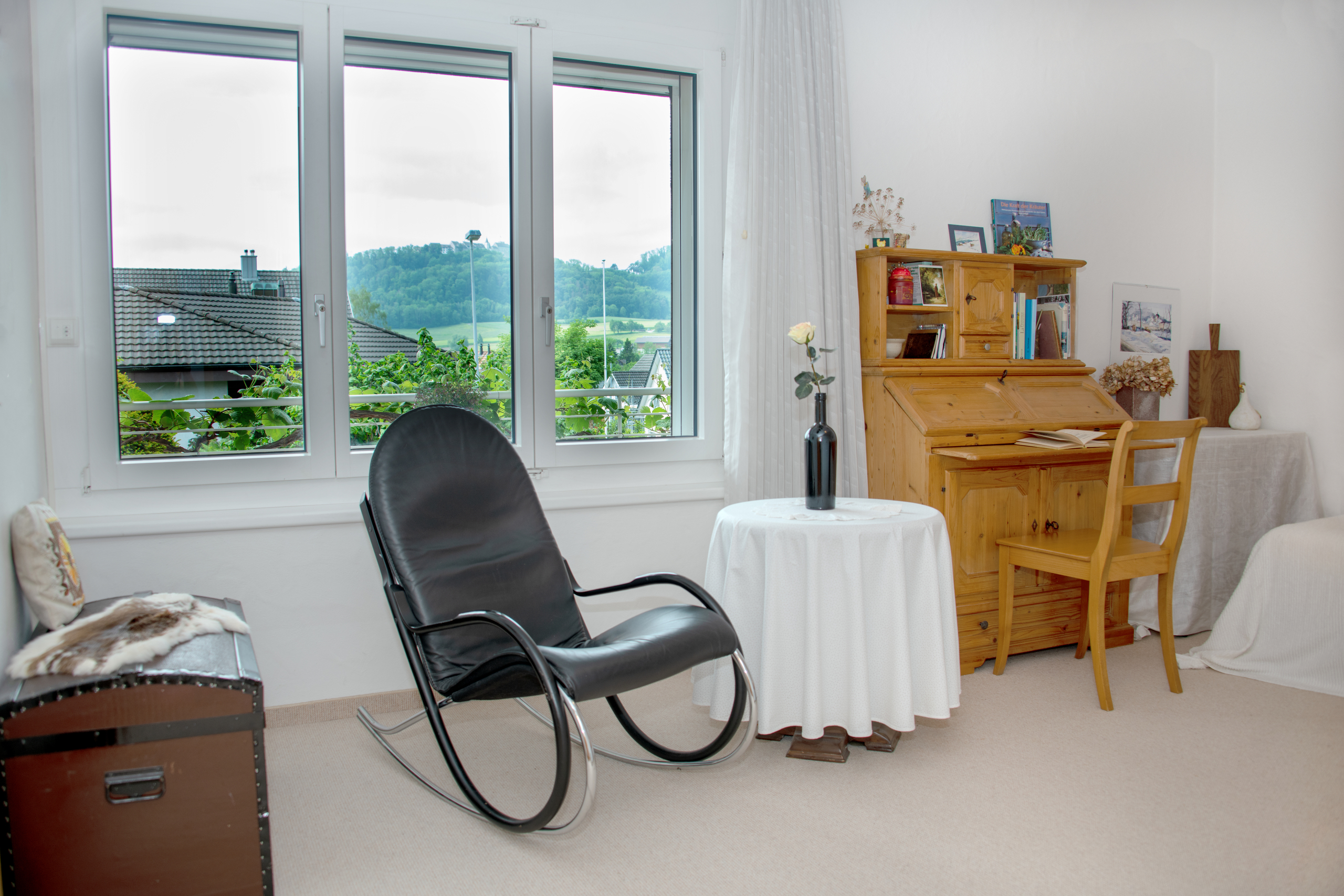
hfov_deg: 65.5
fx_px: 1045
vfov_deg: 46.4
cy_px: 448
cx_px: 672
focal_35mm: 28
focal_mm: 28
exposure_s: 1/80
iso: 80
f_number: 4.5
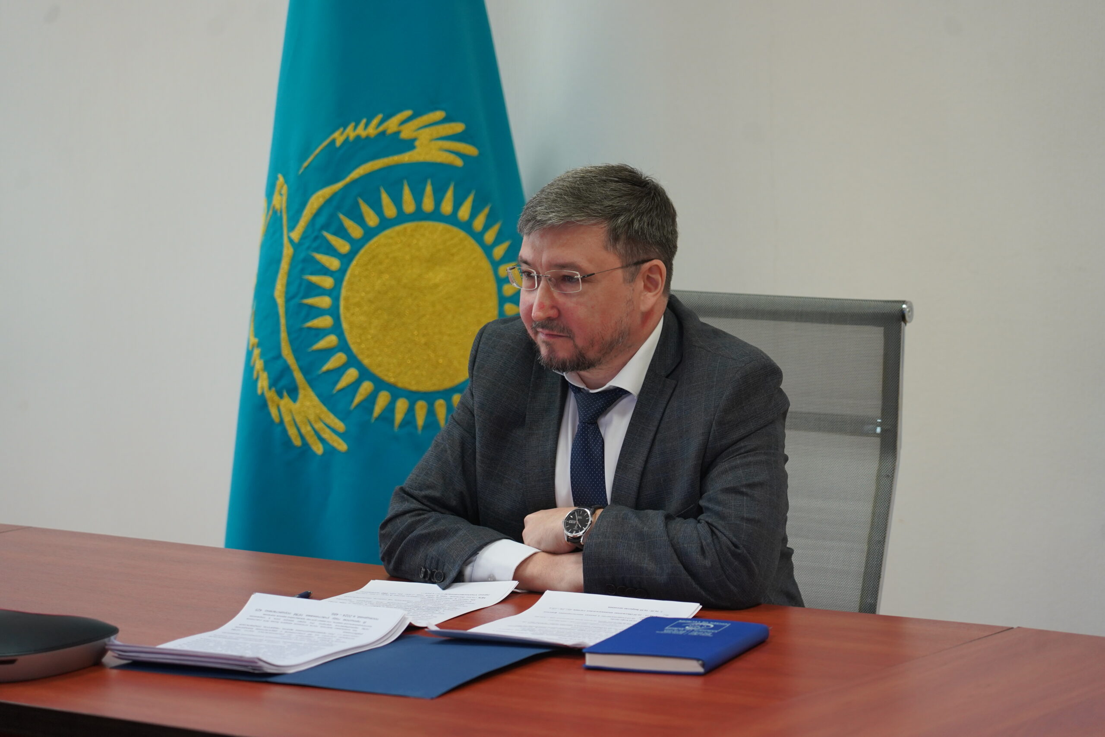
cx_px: 552
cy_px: 368
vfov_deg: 13.0
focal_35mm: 105
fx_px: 3223
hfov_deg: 19.5
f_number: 4
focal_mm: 105
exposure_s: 1/160
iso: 1250
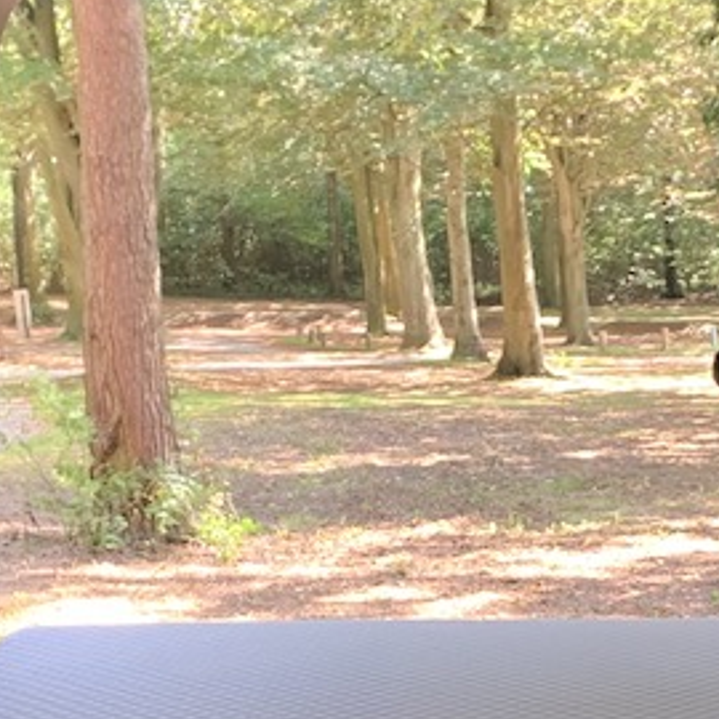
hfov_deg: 16.9
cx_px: 562
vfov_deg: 16.8
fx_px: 2397
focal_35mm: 102
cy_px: 674
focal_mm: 4.25
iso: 125
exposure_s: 1/60
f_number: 1.8
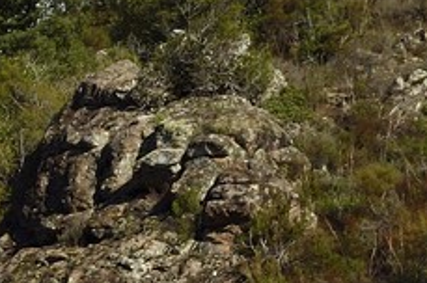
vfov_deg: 7.5
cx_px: -917
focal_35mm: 168
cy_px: 737
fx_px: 1990
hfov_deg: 9.3
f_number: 13
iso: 200
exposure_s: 1/200
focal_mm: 24
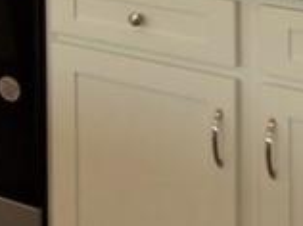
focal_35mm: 130
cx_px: -290
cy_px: -301
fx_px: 1136
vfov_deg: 10.1
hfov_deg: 13.2
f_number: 2.8
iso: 100
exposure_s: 1/60
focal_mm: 3.58
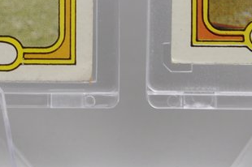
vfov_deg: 4.1
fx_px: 2315
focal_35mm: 331
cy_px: -154
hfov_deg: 6.2
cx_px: -74
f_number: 4
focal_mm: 40
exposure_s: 1/60
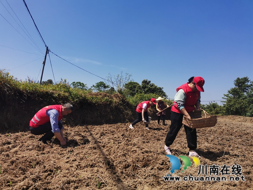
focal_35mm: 26
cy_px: 95
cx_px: 126
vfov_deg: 53.1
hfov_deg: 67.3
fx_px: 190
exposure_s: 1/1802
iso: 50
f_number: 1.8
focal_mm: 4.75
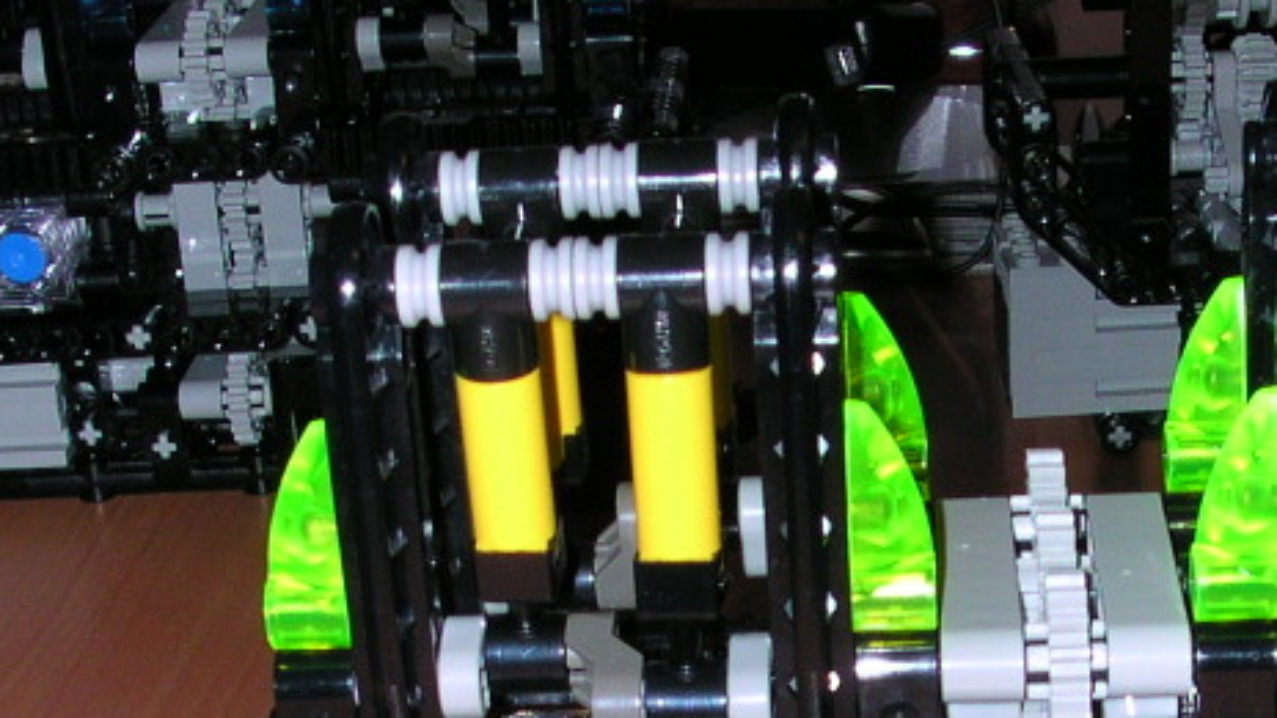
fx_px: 3014
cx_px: 875
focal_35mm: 89
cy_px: 856
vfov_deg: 13.2
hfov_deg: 23.8
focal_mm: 5.6
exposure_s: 1/60
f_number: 4.5
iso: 100
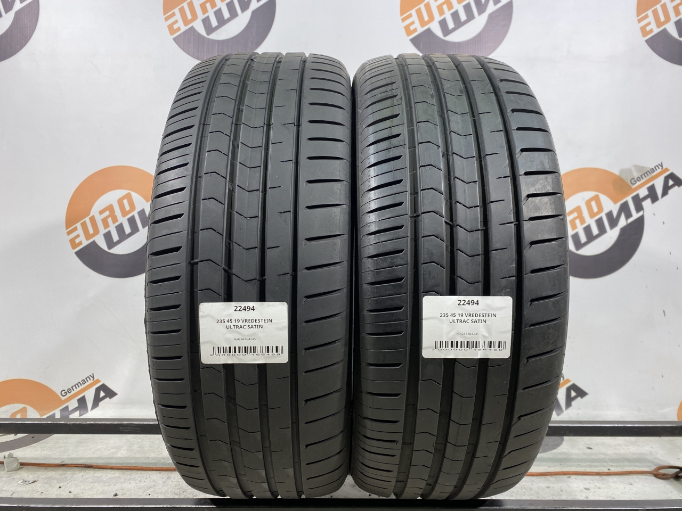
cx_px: 341
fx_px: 512
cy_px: 256
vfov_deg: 53.1
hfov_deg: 67.3
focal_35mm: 26
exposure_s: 1/100
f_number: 1.8
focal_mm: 4.25
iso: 64
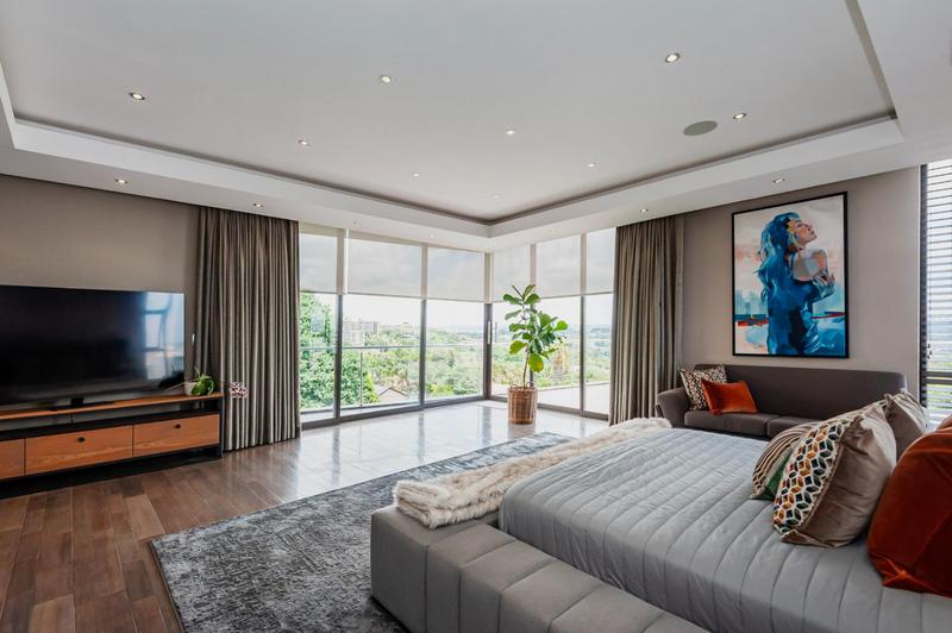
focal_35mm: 16
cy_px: 316
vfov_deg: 73.6
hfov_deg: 96.8
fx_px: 423
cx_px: 476
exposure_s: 1/200
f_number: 7.1
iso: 400
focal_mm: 16
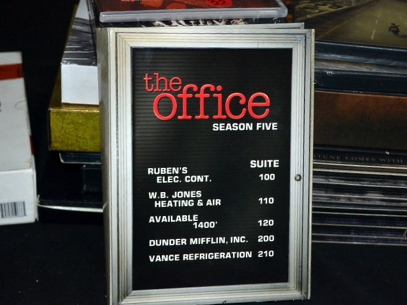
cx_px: 195
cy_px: 135
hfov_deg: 29.4
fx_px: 776
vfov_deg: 22.2
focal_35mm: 66
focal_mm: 36
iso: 1100
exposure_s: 1/60
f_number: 5
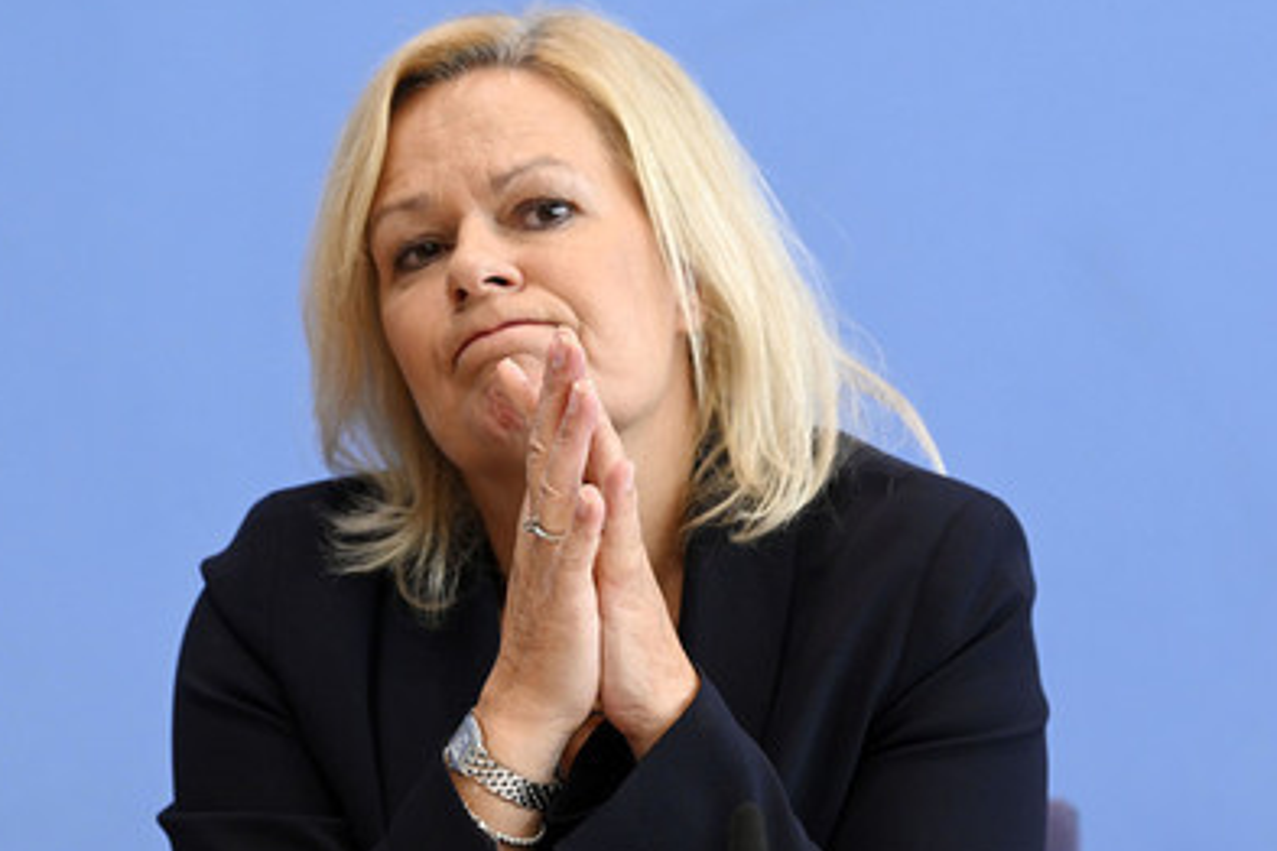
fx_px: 4717
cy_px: 445
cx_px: 606
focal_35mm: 133
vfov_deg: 10.3
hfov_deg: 15.4
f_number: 5.6
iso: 3200
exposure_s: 1/640
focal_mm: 116
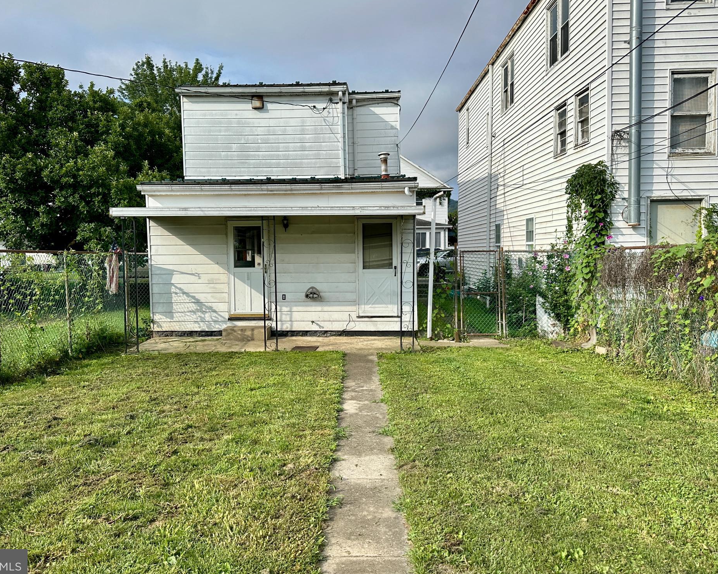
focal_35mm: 26
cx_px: 329
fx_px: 553
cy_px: 282
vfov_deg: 54.9
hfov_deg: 65.9
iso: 80
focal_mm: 6.86
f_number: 1.78
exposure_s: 1/4348
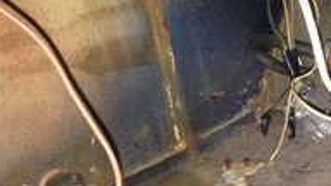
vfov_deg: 16.1
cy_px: 129
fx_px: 658
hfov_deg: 26.6
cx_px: 338
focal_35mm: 75
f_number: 2.4
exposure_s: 1/16
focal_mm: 4.12
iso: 250
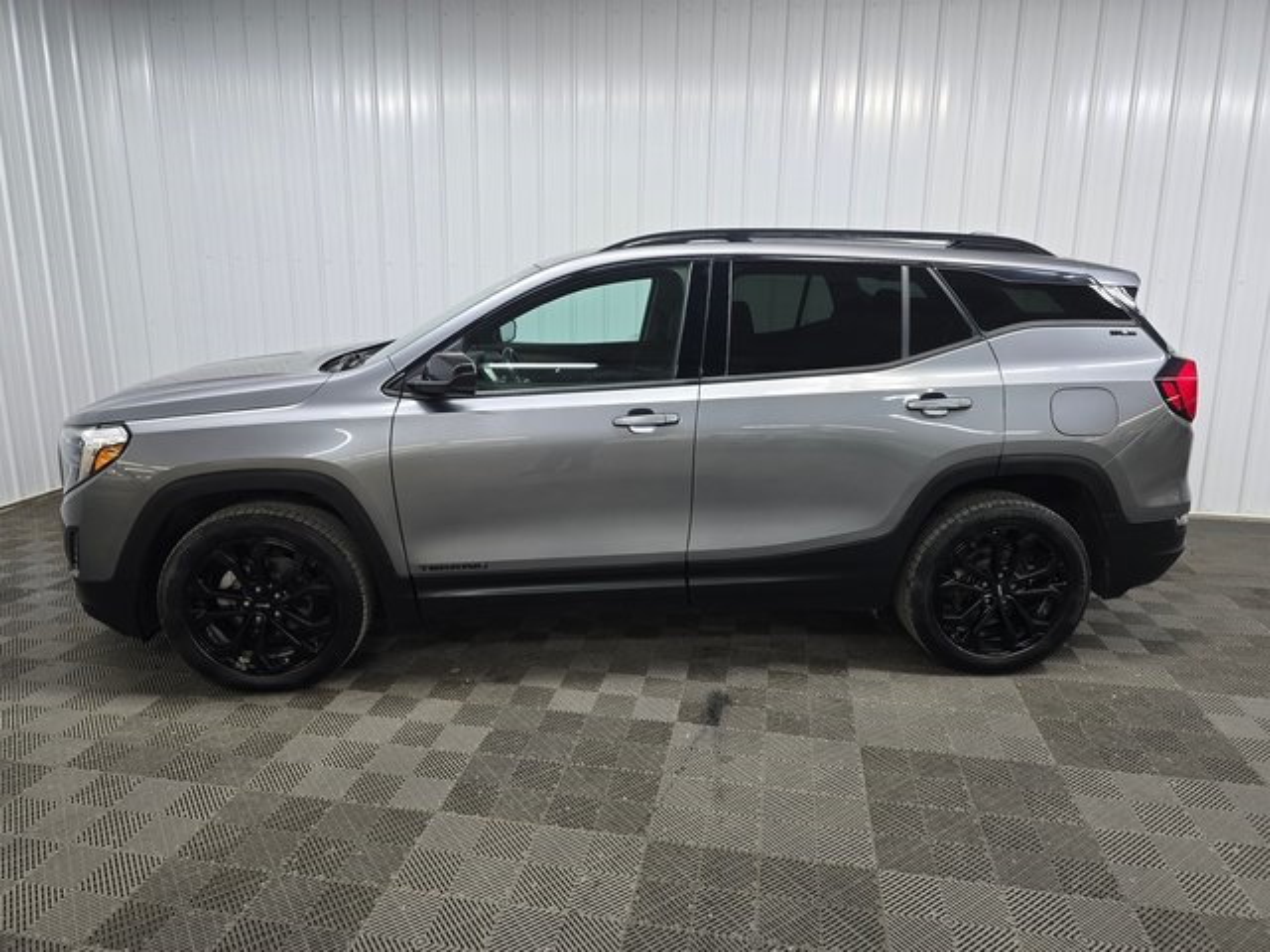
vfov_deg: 58.9
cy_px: 476
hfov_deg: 73.9
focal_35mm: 23
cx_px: 635
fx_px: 844
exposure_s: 1/120
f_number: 1.7
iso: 320
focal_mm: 6.3
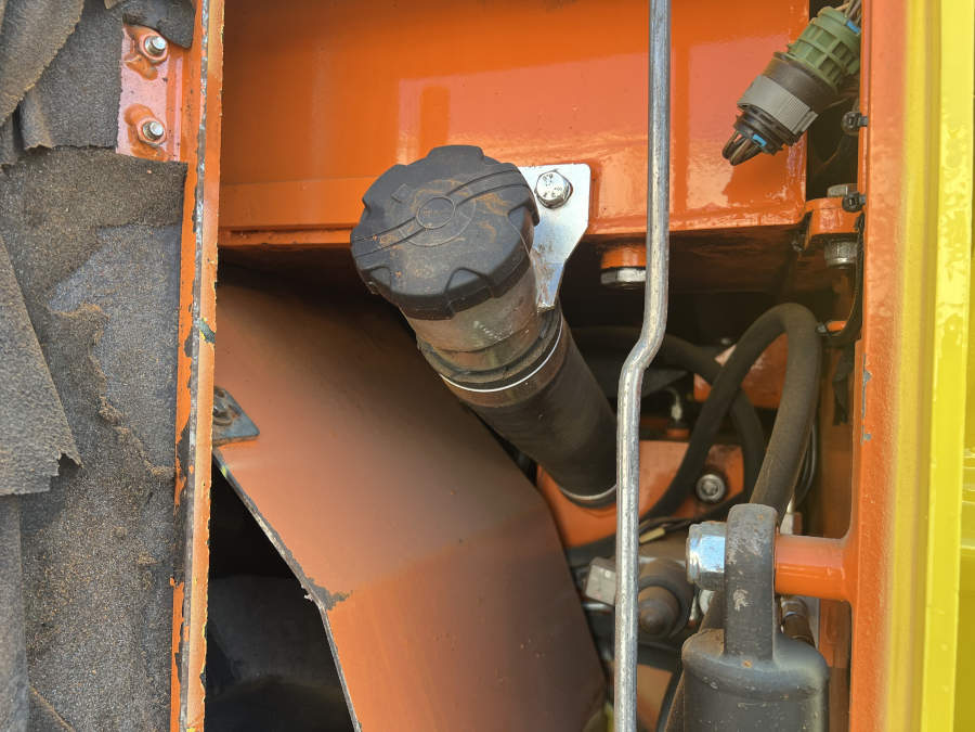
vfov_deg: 53.1
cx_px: 488
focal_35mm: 26
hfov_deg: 67.3
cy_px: 366
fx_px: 732
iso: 40
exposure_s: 1/194
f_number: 1.5
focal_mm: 5.7
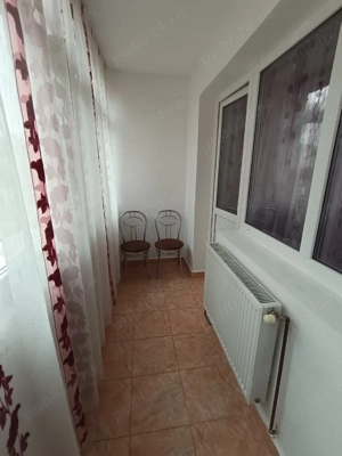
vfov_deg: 98.2
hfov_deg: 81.7
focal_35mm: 15
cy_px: 228
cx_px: 171
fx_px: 198
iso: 217
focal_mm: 1.65
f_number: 2.2
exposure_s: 1/50
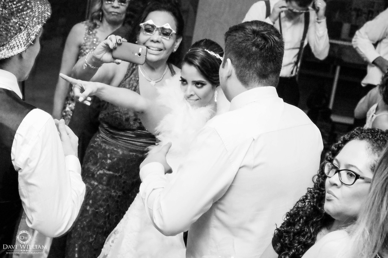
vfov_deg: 16.5
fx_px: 894
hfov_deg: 24.5
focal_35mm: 83
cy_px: 129
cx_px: 194
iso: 4000
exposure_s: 1/60
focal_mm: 55
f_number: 6.4
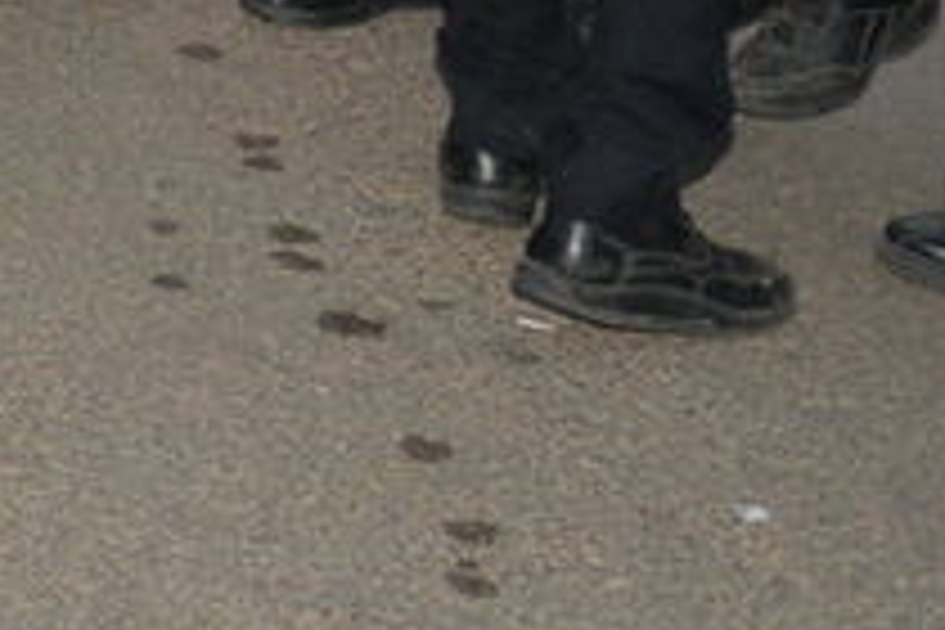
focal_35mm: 160
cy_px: -862
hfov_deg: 10.8
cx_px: -1395
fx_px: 4200
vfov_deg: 8.0
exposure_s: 1/125
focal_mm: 24
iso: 1000
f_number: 4
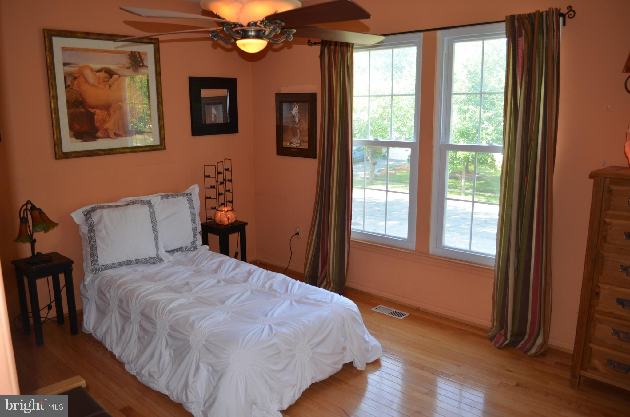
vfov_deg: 47.7
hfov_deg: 67.5
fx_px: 471
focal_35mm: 27
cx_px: 315
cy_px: 208
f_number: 3.5
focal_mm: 18
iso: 400
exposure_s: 1/100
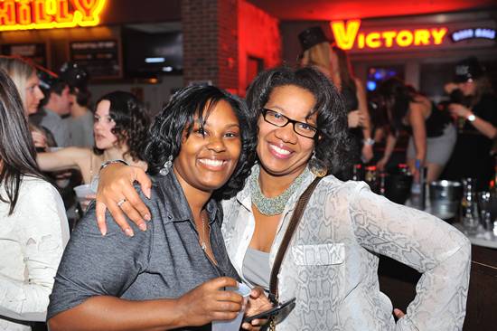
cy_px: 166
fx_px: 579
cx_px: 248
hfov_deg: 46.4
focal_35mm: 42
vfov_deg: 31.9
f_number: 4
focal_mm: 42
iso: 1250
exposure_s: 1/100
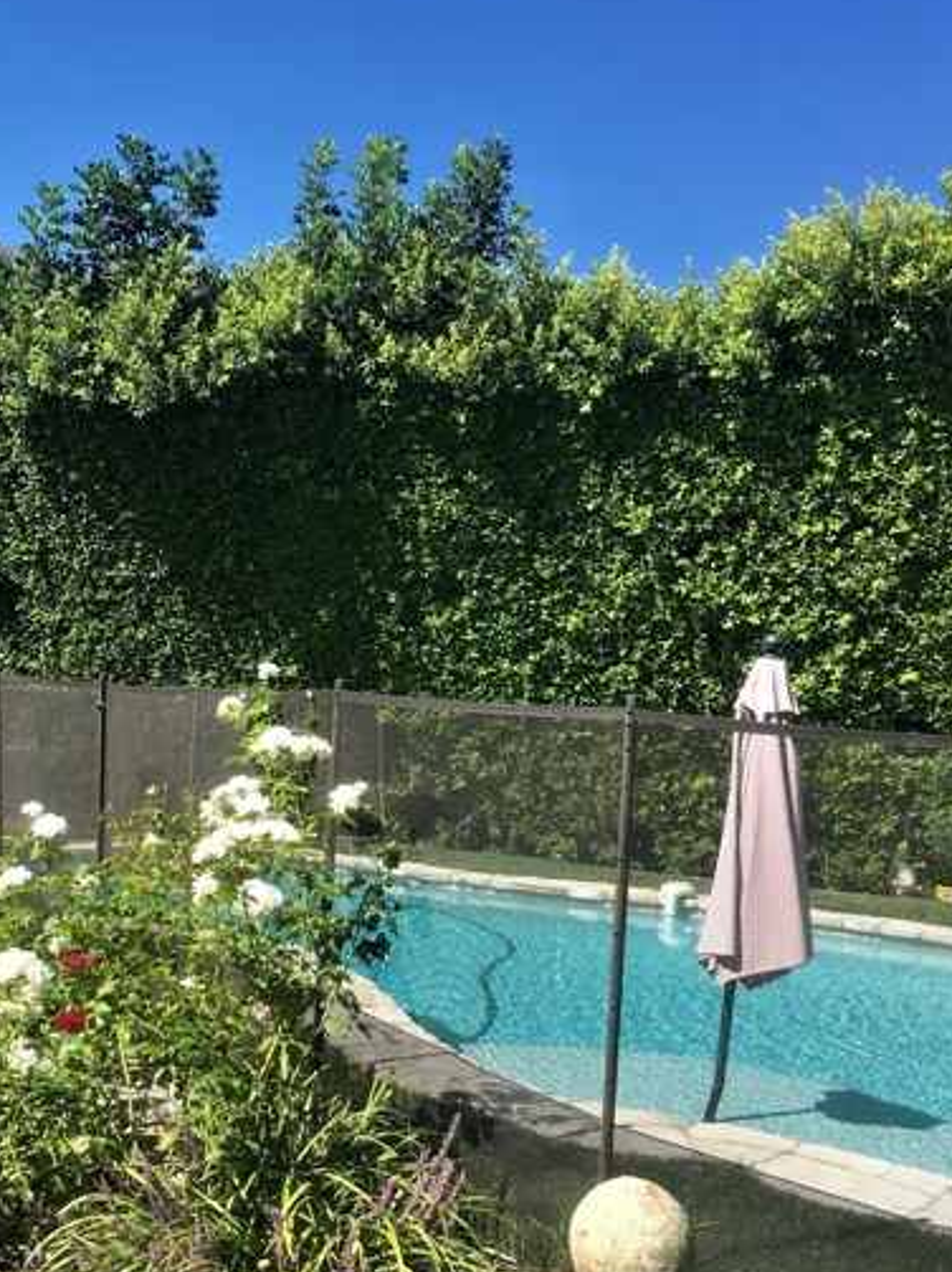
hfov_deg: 38.5
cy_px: 732
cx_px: 395
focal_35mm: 37
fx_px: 1358
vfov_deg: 50.0
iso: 25
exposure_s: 1/864
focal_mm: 4.15
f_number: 2.2
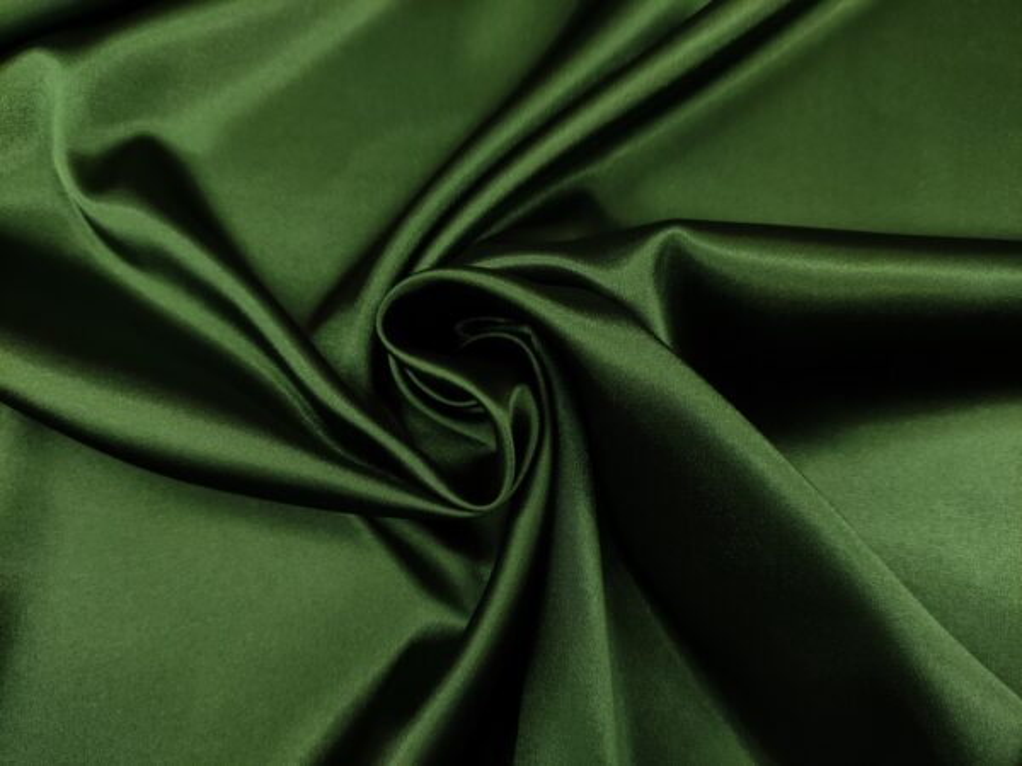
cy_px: 383
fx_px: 738
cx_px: 511
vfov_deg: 54.9
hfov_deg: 69.4
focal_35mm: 25
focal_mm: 5.43
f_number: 1.89
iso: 250
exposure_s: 1/80
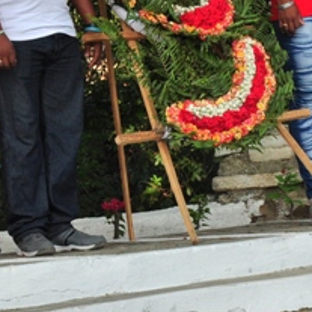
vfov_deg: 7.1
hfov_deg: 7.1
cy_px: -39
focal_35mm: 246
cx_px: -69
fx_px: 2509
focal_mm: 52
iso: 400
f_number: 9
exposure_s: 1/250
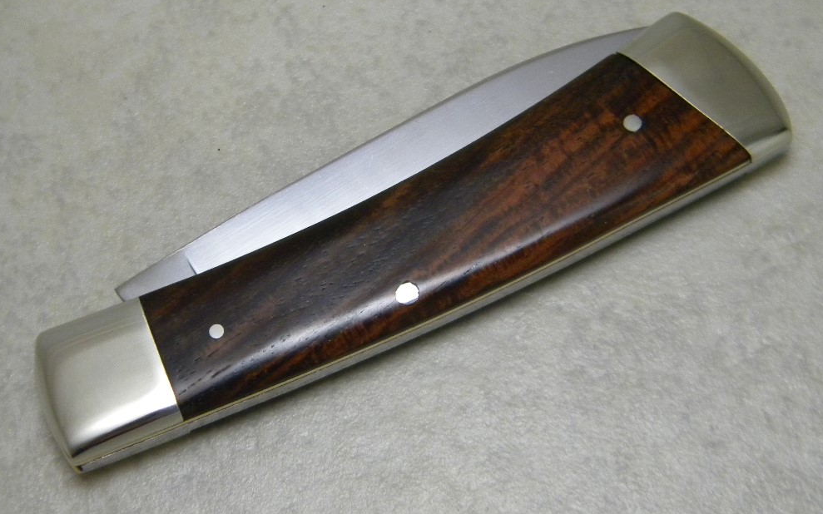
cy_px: 261
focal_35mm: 89
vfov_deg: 14.7
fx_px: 1996
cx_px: 409
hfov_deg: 23.3
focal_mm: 15.1
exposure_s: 1/39.8
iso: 400
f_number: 4.5
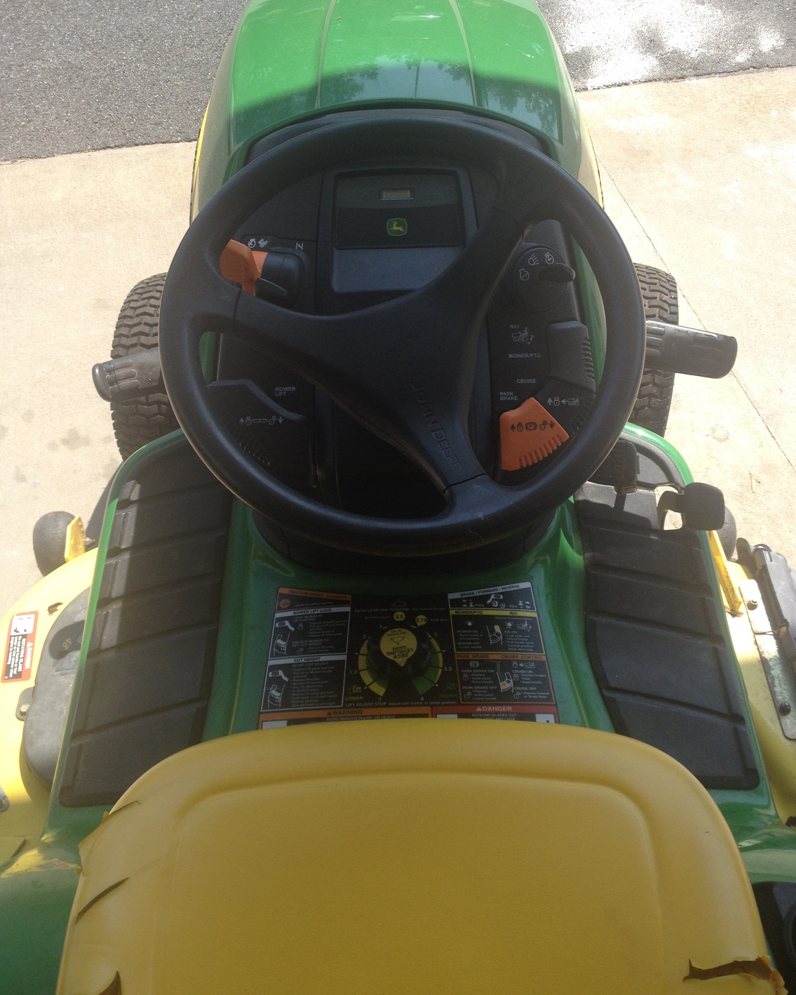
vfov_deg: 49.1
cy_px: 487
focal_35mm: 37
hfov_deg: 40.1
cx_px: 400
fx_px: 1089
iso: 50
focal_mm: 4.28
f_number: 2.4
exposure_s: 1/812
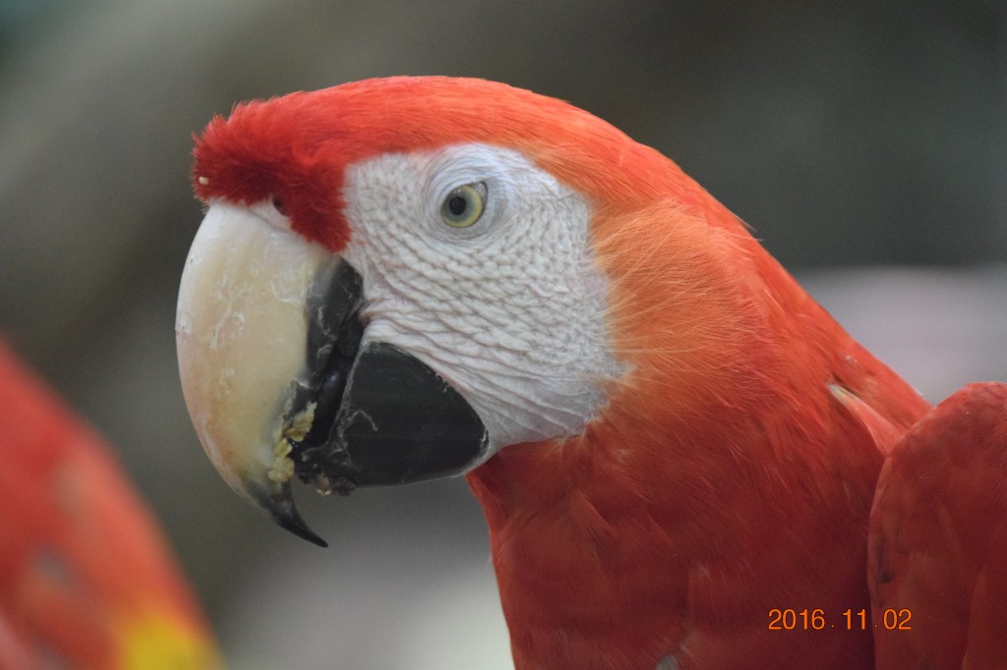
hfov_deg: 6.9
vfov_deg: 4.6
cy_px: 335
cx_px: 504
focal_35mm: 300
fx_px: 8388
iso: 5000
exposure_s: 1/500
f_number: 5.6
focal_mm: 200
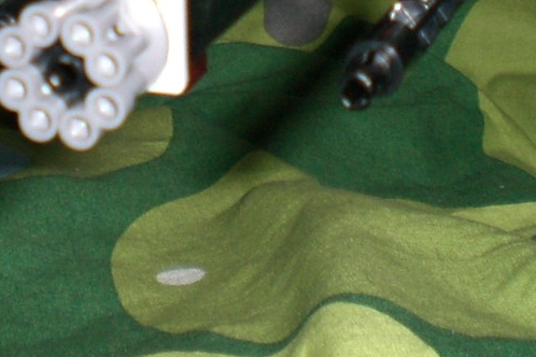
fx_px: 1891
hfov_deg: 16.1
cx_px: 184
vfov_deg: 10.2
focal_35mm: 127
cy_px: -262
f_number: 3.1
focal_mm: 6.3
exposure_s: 1/60
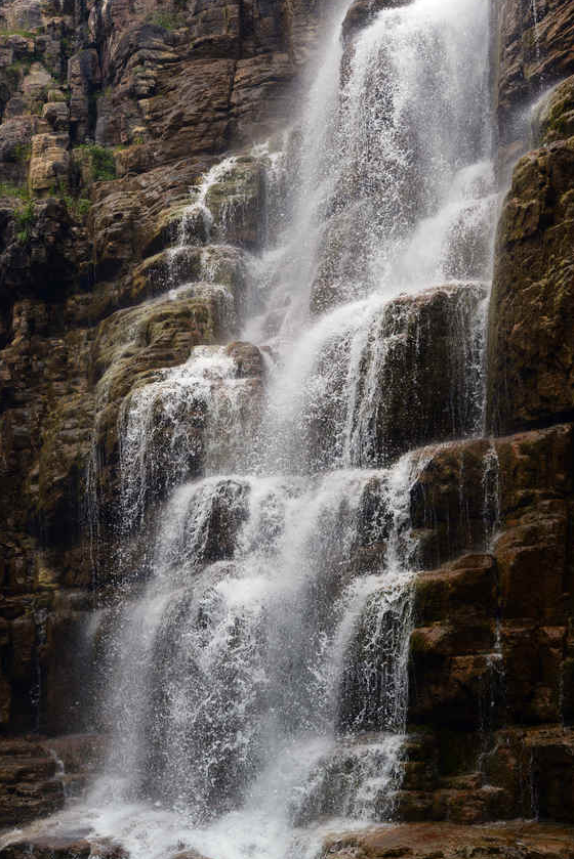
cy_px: 405
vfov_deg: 27.0
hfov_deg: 18.2
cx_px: 281
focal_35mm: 75
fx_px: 1792
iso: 250
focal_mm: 70
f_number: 6.3
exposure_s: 1/500
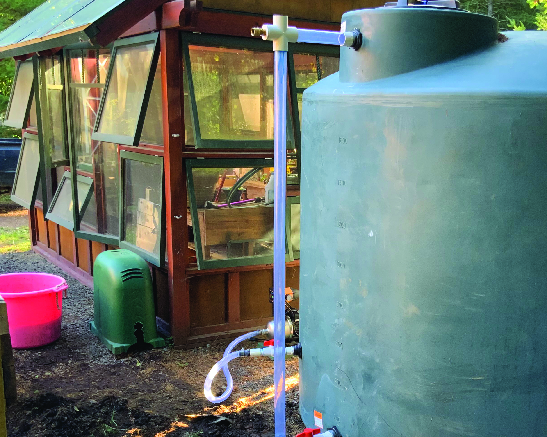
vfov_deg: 31.9
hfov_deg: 39.1
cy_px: 286
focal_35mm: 47
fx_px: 761
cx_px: 362
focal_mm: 3
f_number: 1.8
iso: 64
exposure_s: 1/66
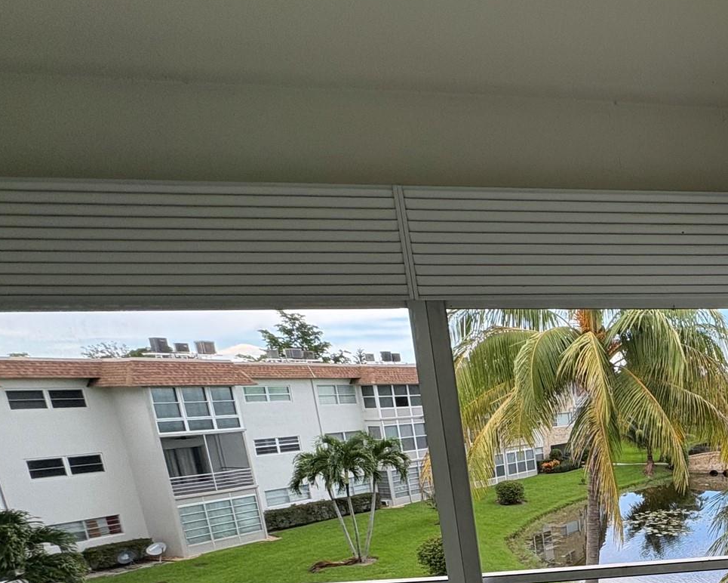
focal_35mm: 29
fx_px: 625
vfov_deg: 44.6
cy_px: 544
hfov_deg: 49.3
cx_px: 730
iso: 64
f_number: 2.2
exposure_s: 1/227
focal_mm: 2.22
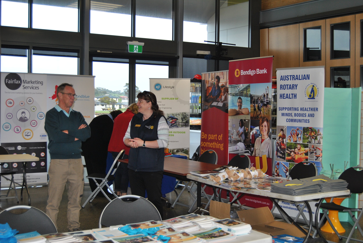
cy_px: 122
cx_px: 182
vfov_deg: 25.8
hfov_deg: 37.8
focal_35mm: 52
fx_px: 530
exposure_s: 1/60
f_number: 4.5
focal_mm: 35
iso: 200
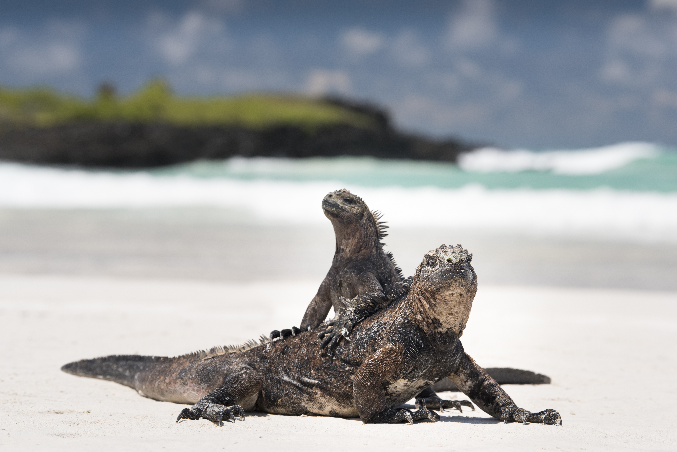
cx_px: 338
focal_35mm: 150
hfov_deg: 13.7
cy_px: 226
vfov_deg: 9.2
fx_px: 2822
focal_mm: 150
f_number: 8
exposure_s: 1/200
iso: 100
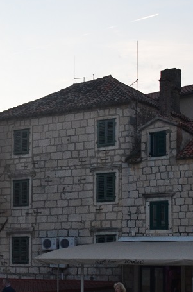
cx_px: 43
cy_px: 222
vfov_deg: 25.4
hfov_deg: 17.1
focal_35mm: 79
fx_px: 639
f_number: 6.3
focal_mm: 24
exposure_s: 1/100
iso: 800
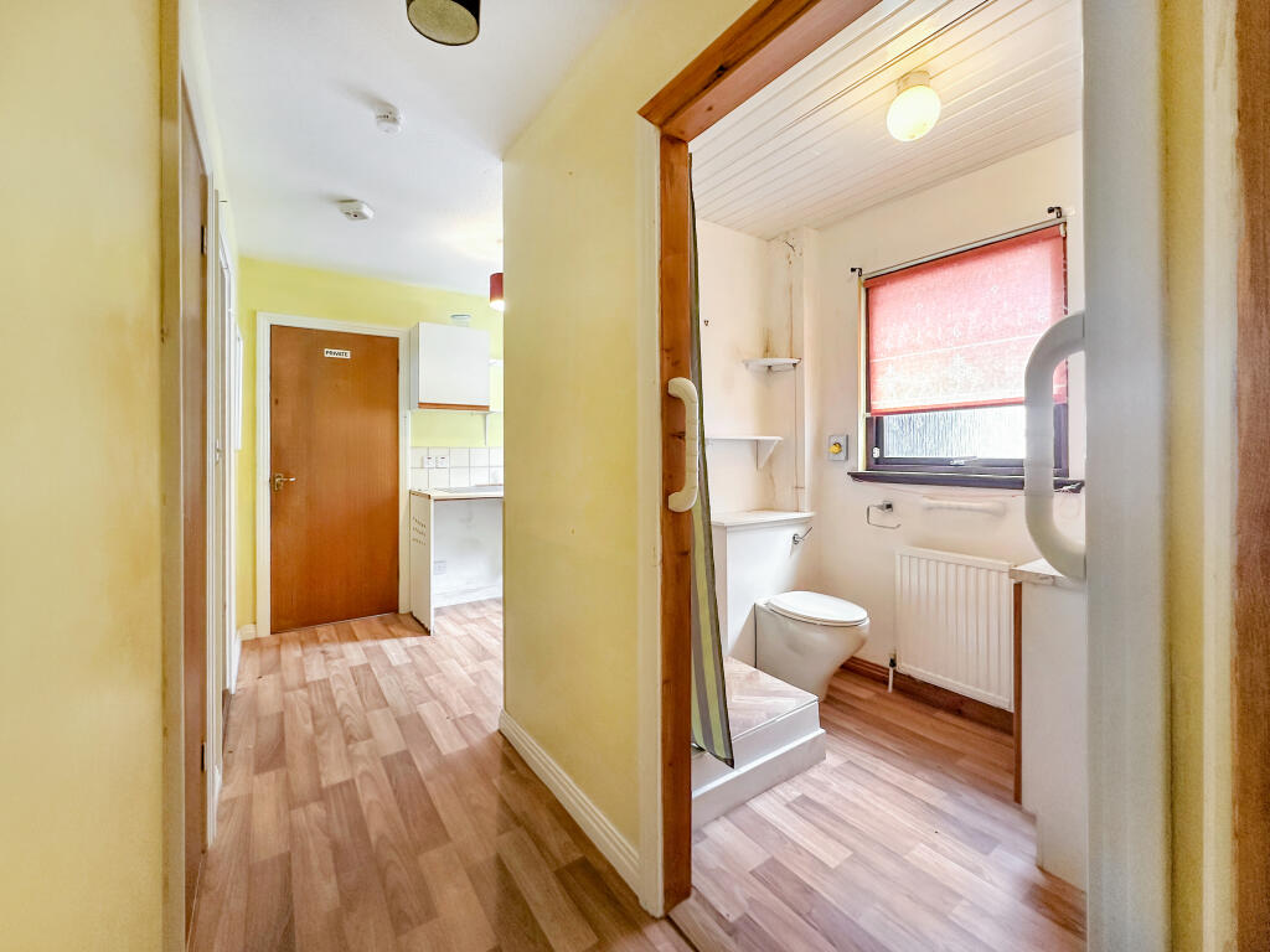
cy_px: 476
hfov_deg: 102.1
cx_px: 635
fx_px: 514
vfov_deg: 85.7
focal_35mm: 14
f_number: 2.2
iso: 160
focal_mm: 2.22
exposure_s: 1/100
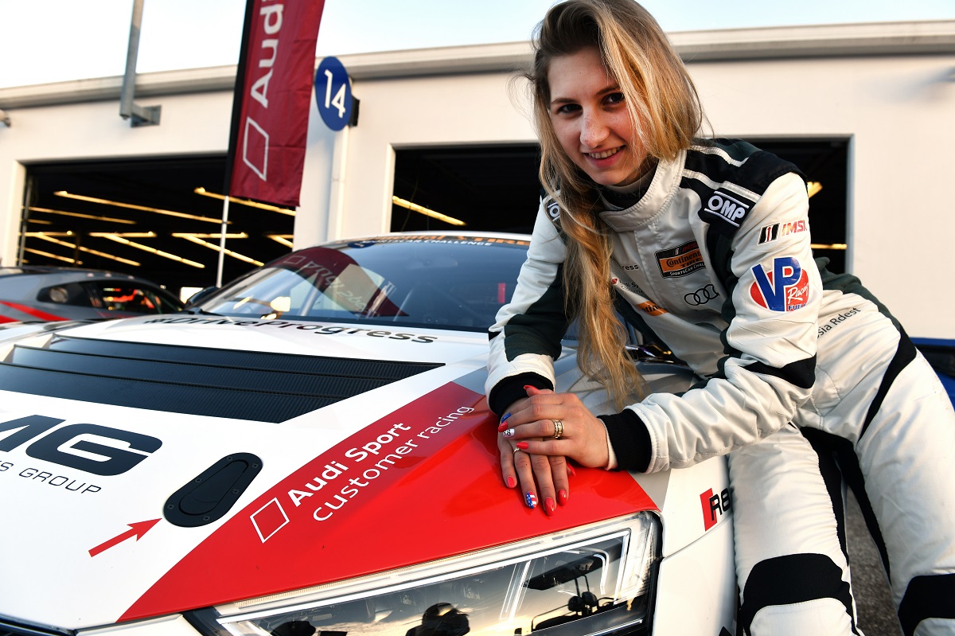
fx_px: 636
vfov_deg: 53.1
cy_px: 318
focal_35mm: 24
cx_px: 478
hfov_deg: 73.8
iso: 200
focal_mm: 24
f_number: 6.3
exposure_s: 1/160
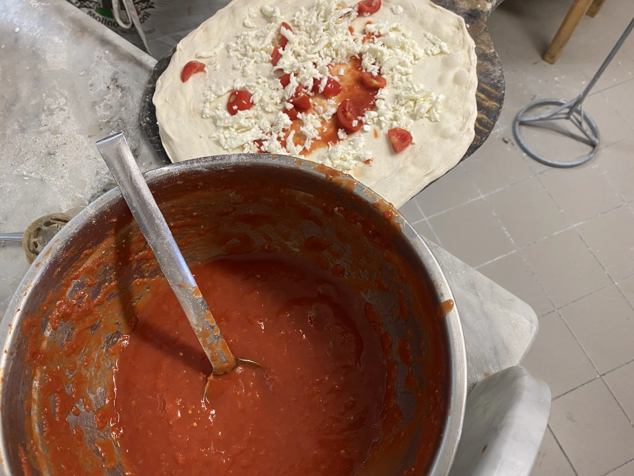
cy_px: 238
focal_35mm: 26
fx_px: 476
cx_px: 317
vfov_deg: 53.1
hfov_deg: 67.3
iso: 100
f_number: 1.8
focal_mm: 4.25
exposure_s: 1/50
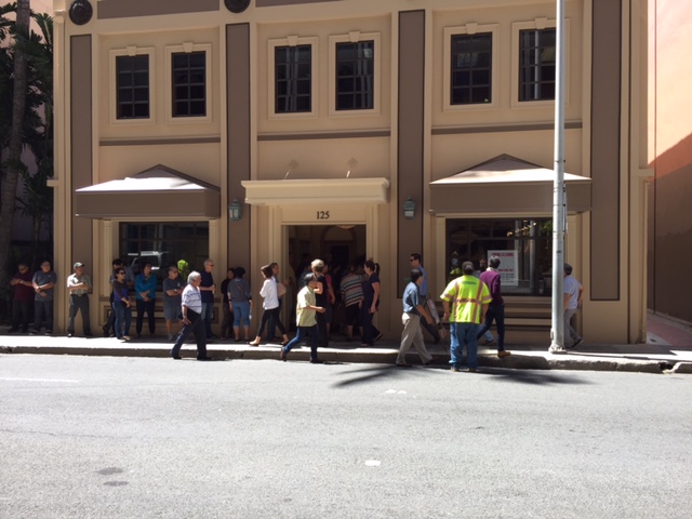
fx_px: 580
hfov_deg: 61.7
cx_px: 346
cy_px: 260
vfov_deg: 48.2
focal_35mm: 29
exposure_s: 1/388
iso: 32
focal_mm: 4.15
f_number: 2.2
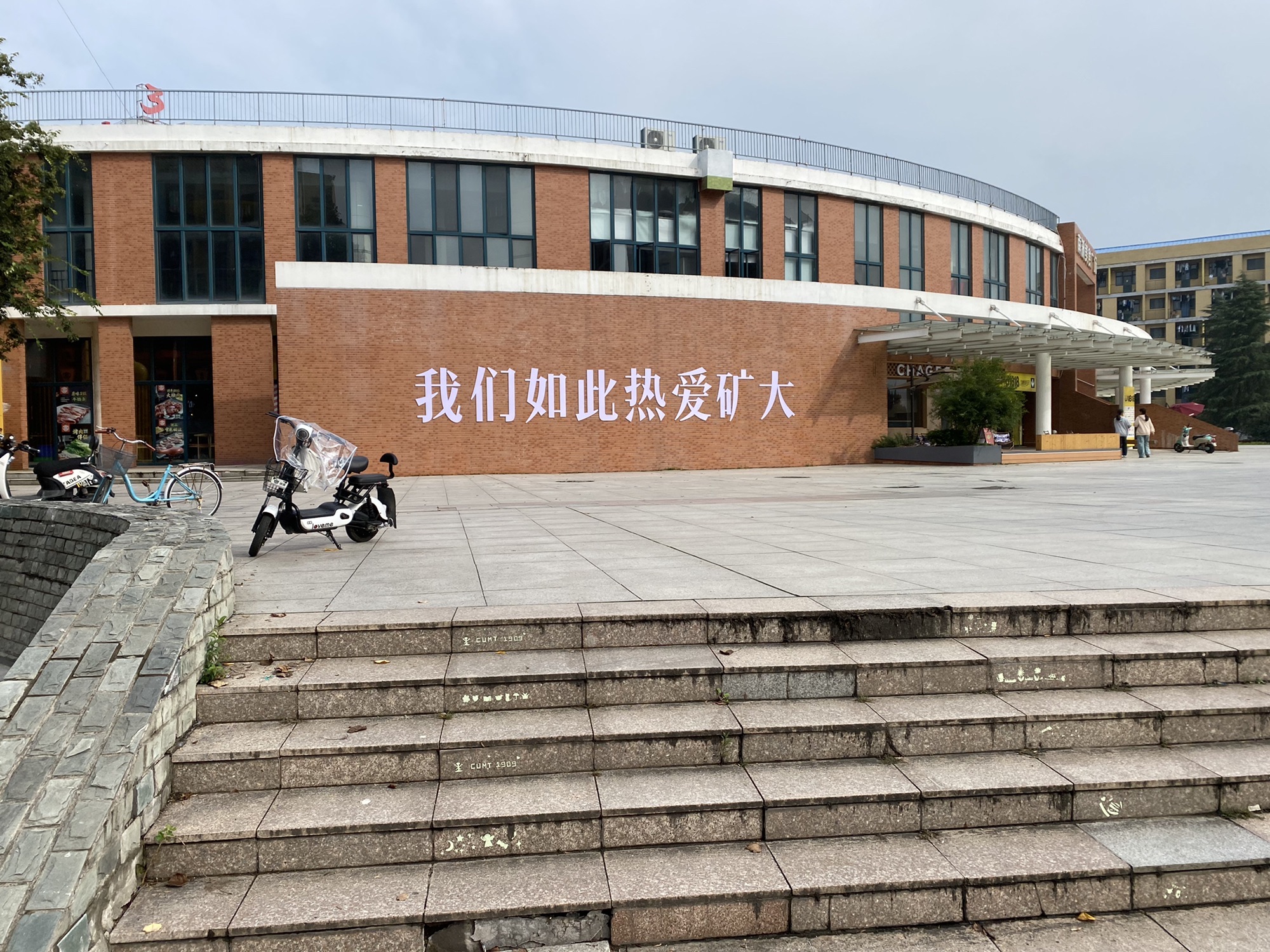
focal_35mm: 26
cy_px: 476
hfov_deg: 67.3
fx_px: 954
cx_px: 635
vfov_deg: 53.1
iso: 32
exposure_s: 1/2463
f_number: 1.8
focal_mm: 4.25
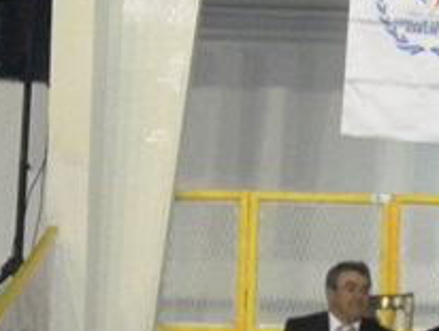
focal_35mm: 320
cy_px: 261
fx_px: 4063
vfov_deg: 4.7
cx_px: 635
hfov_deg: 6.1
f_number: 4.5
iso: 800
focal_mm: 18.6
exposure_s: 1/60
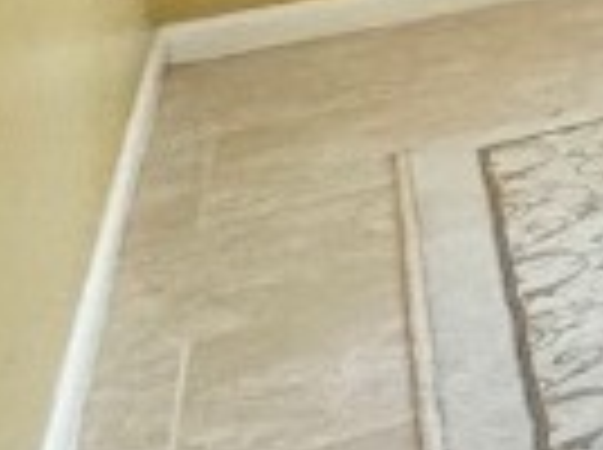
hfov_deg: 8.8
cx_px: 2264
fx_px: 1861
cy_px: -608
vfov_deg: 11.5
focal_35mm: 107
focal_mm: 2.22
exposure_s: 1/120
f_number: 2.2
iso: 160
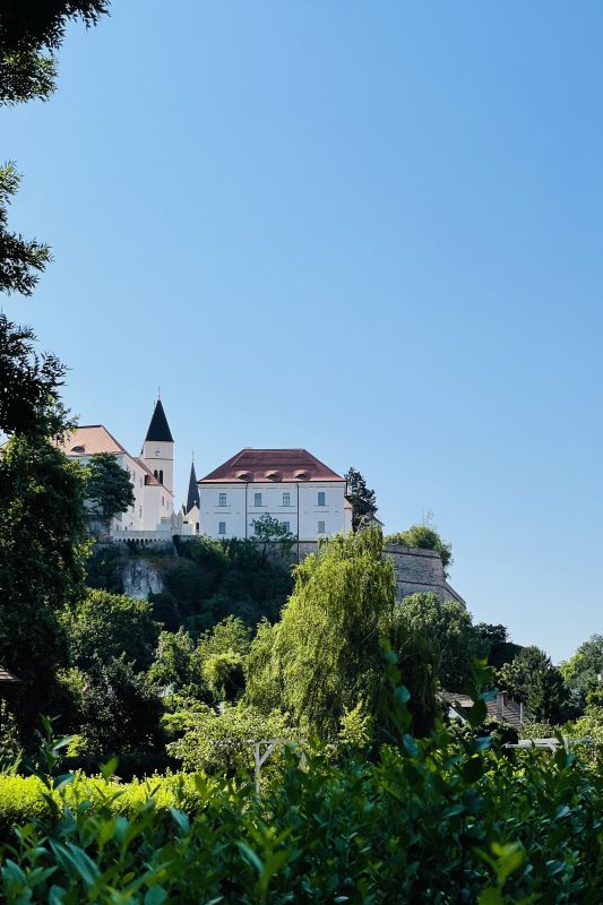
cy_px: 454
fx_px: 1382
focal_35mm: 55
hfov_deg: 24.6
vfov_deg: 36.3
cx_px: 281
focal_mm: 6
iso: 25
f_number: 2
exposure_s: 1/2817
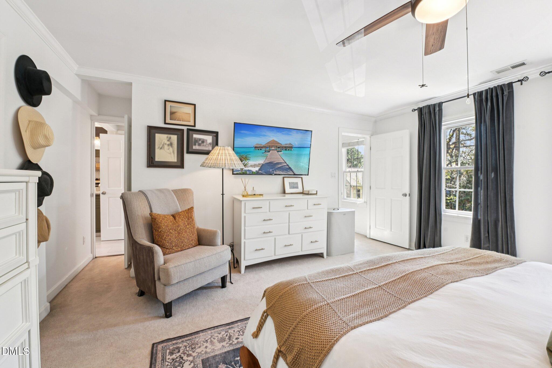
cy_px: 184
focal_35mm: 14
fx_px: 215
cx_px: 276
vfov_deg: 81.2
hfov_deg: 104.3
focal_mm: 14
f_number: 9
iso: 200
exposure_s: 1/5
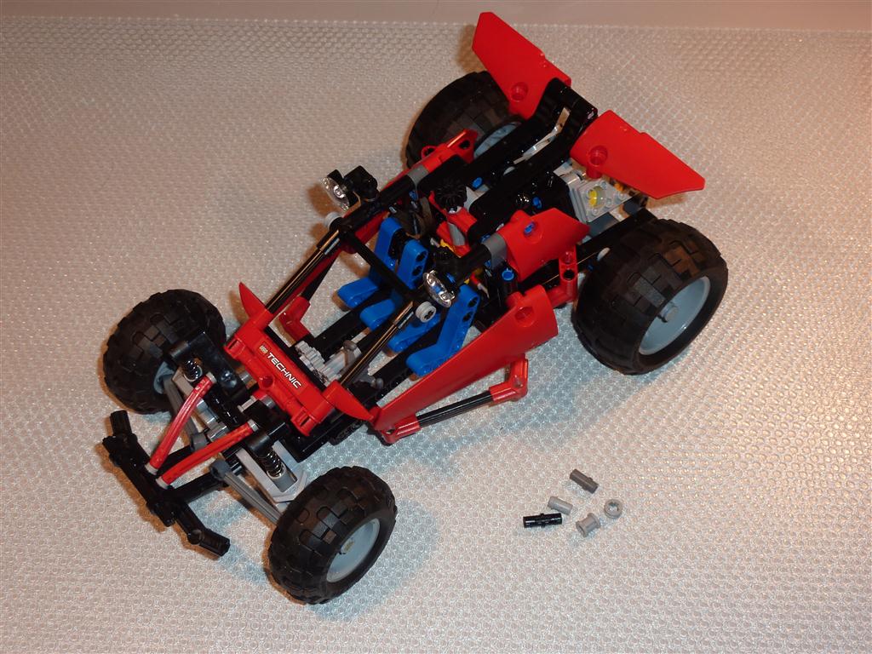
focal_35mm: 48
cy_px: 327
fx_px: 1209
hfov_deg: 39.7
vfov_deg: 30.3
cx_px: 436
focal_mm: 7.9
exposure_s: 1/30
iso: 100
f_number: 3.8
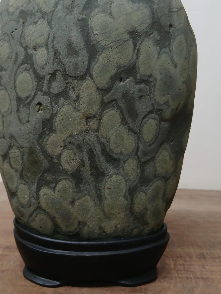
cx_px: 85
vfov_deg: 51.8
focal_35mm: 35
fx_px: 298
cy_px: 101
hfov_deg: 40.5
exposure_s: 1/50.3
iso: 160
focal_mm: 3.98
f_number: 1.8
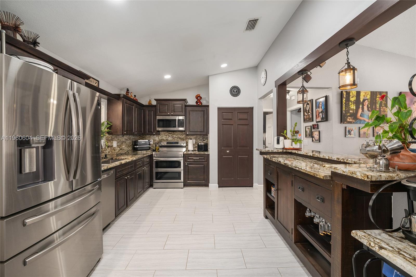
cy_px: 138
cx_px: 208
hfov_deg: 104.3
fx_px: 162
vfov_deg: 81.2
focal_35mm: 14
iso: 400
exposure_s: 1/6
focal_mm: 14
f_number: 7.1
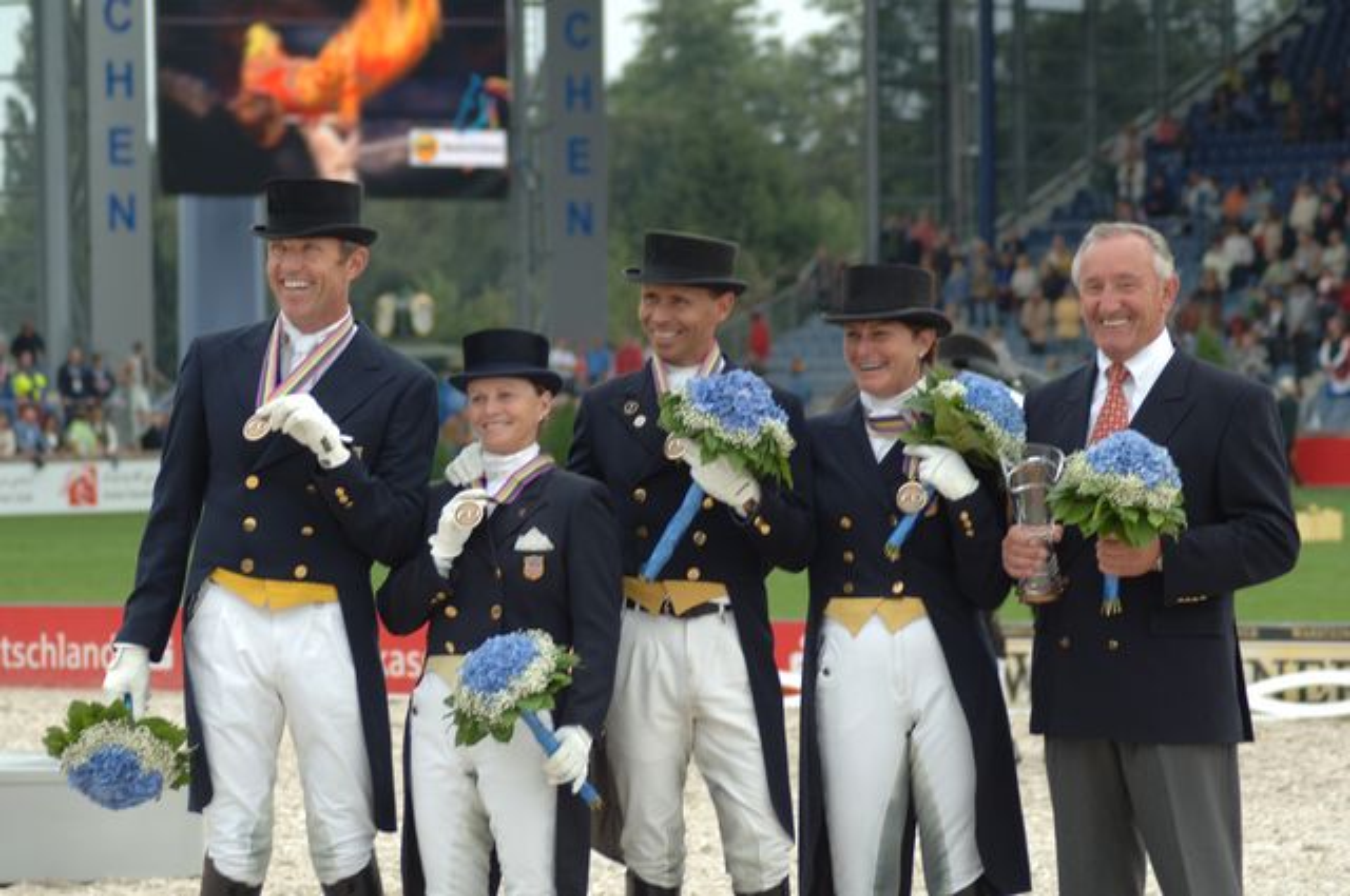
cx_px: 675
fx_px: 6292
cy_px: 448
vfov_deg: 8.1
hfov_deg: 12.2
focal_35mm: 168
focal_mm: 112
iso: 200
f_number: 5.6
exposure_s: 1/250
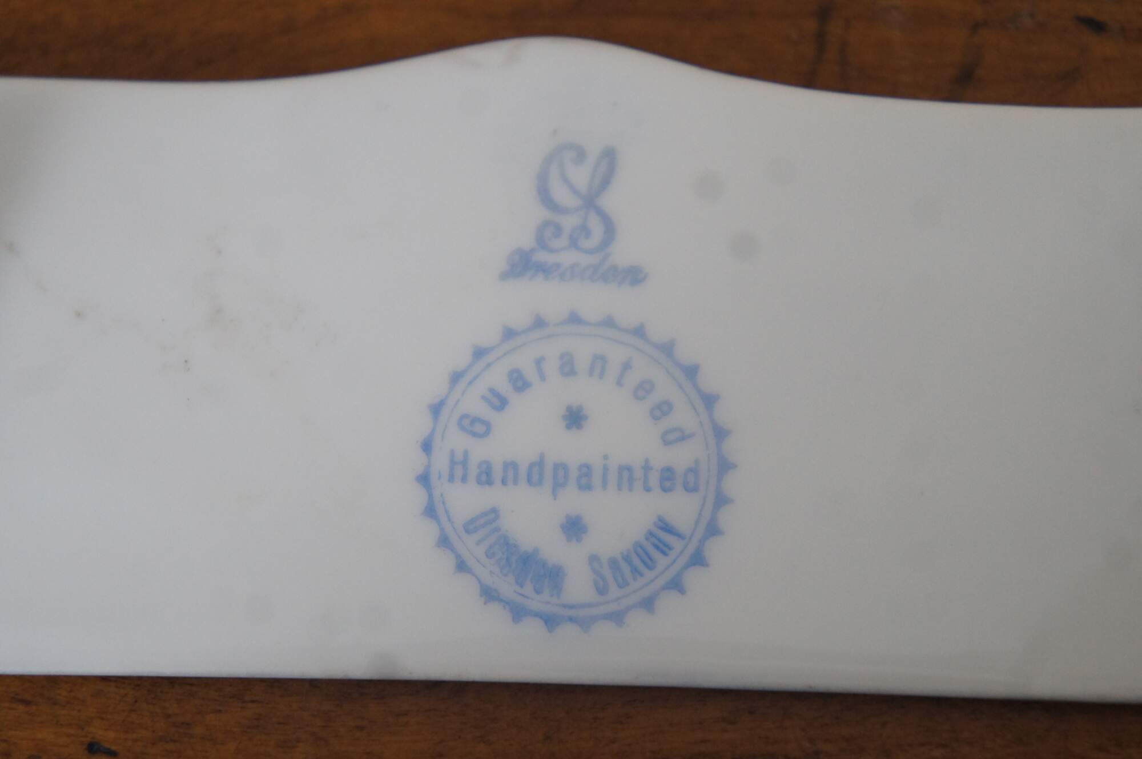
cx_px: 571
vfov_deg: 16.5
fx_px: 2614
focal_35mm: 82
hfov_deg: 24.6
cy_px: 380
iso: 1600
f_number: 5.6
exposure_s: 1/80
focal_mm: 55
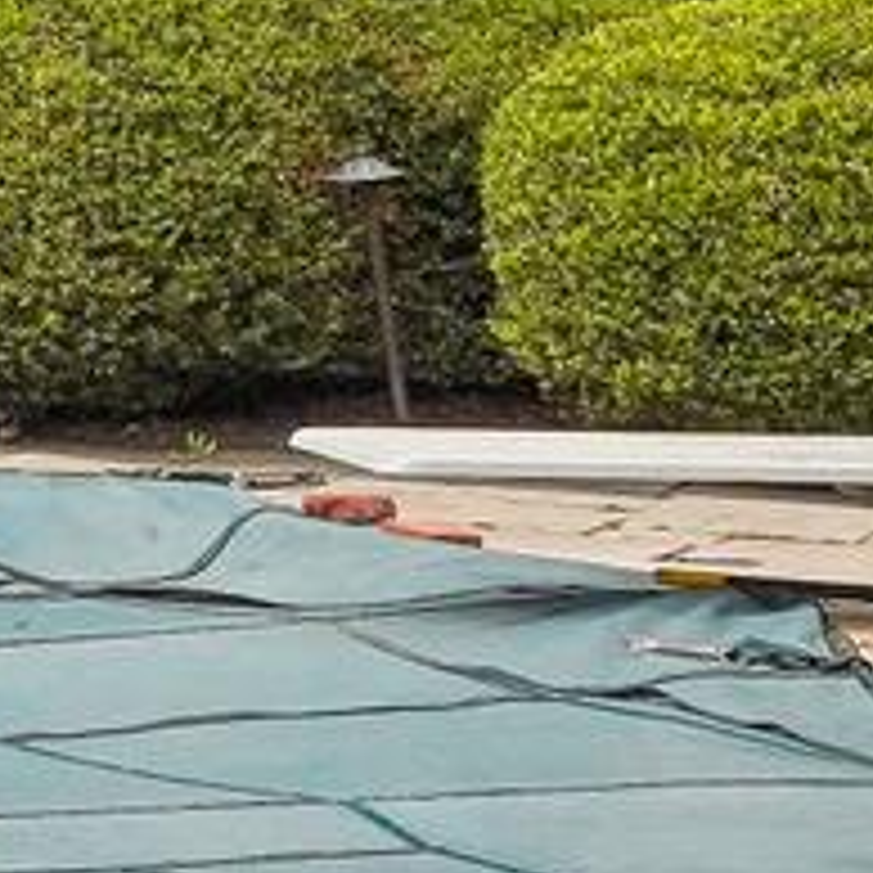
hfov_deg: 6.1
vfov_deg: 8.1
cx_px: -3082
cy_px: -146
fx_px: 6135
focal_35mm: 215
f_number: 8
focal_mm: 24
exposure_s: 1/2500
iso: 1000
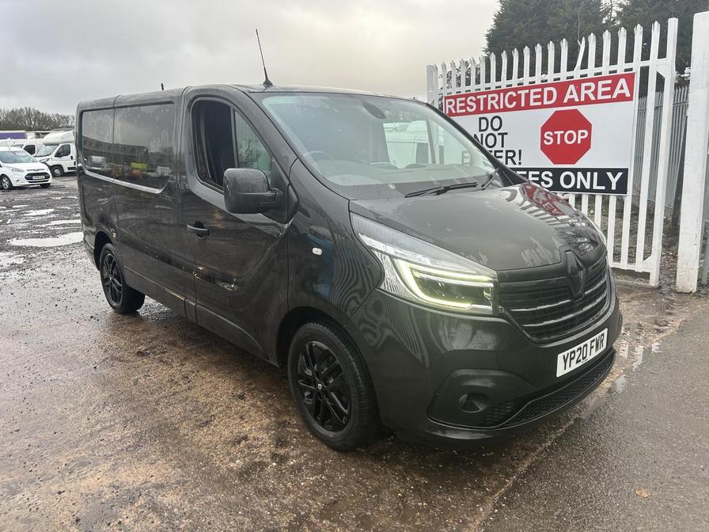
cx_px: 354
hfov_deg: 67.3
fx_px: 533
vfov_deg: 53.1
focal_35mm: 26
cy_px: 266
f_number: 1.5
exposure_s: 1/121
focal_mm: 5.7
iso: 40
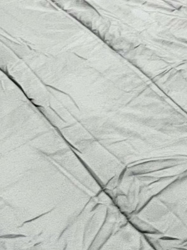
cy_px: -155
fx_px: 483
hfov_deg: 20.4
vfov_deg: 22.2
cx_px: 227
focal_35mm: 67
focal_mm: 1.57
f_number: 1.8
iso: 200
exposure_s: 1/60
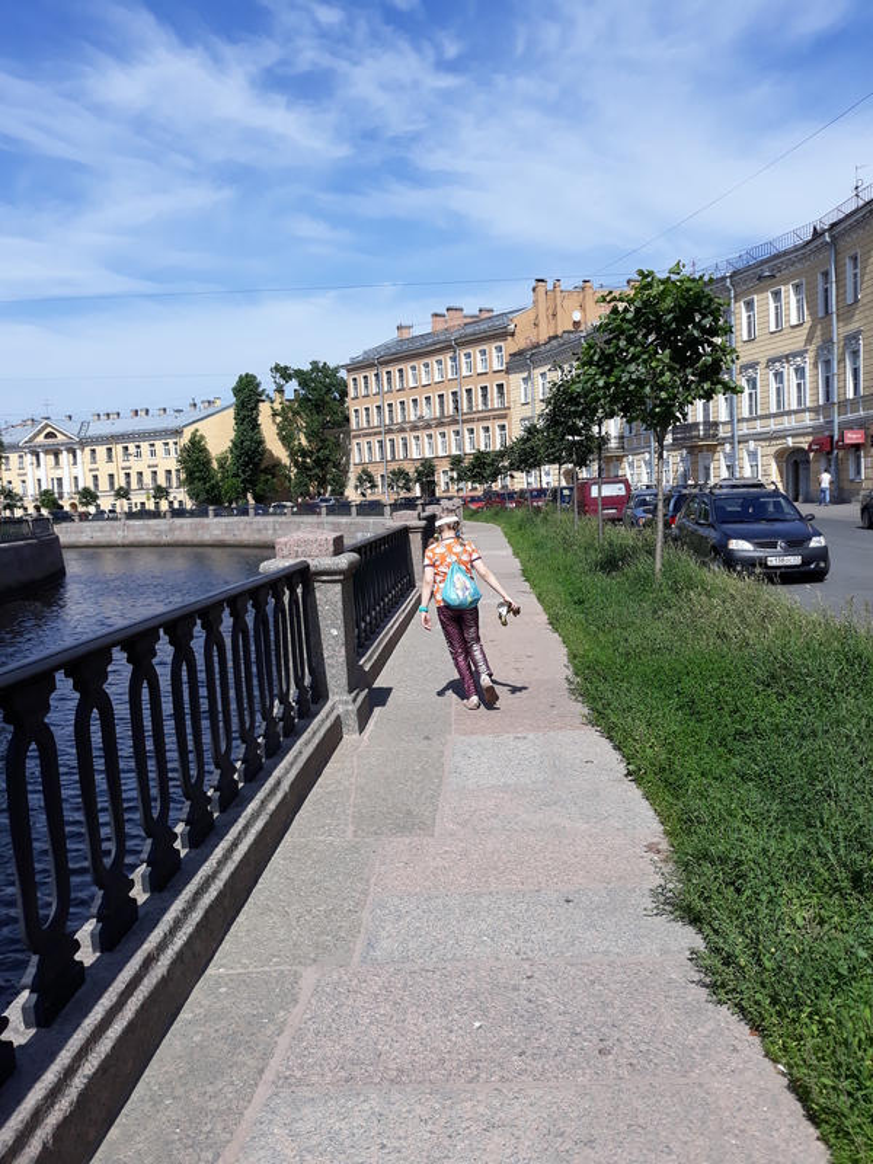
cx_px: 436
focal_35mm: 27
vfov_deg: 65.3
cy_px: 582
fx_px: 908
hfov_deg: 51.4
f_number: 1.7
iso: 40
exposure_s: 1/1821
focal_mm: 3.71
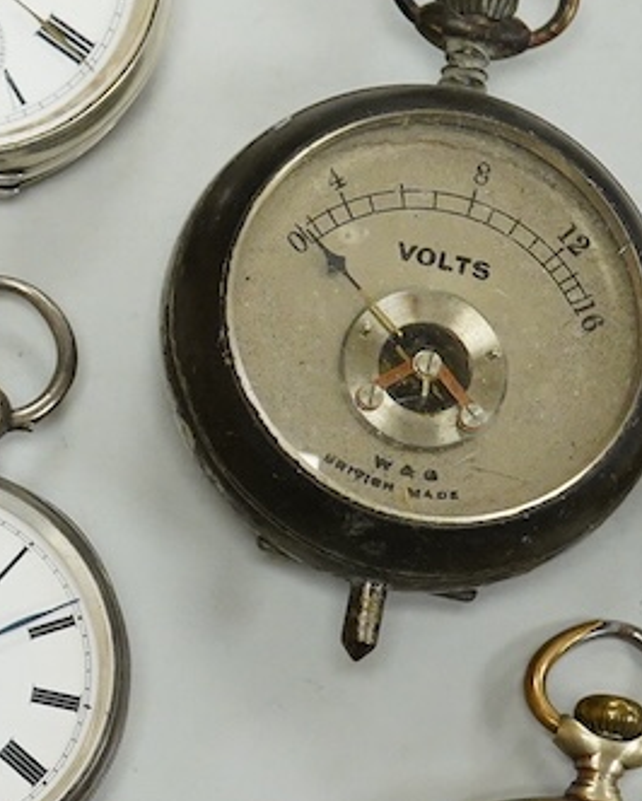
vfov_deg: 13.5
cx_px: -262
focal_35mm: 143
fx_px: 3393
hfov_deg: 10.5
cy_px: 429
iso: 3200
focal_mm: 30
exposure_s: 1/400
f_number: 8
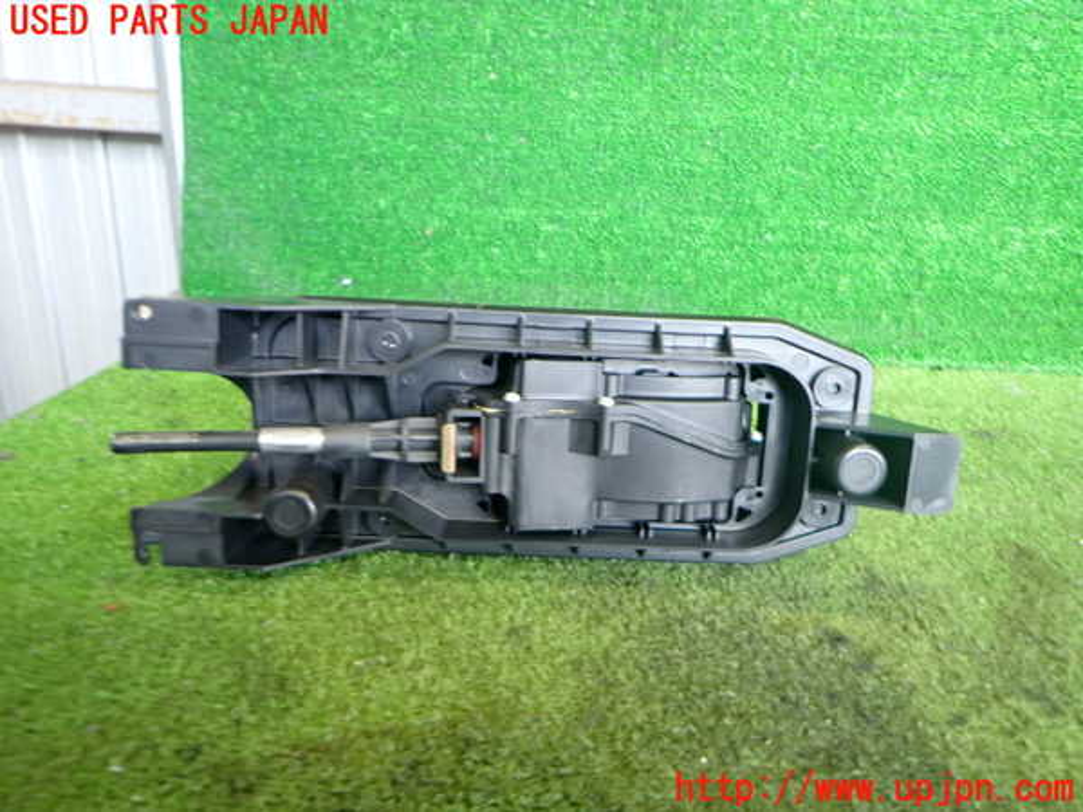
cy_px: 406
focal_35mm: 25
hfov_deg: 69.4
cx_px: 542
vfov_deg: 54.9
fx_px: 782
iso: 320
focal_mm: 4.5
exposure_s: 1/30
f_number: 2
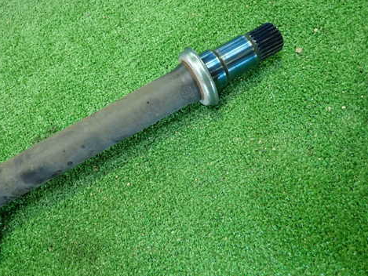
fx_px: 340
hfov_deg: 56.1
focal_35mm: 32
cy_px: 119
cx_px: 137
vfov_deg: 44.1
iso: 320
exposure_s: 1/30
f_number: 2
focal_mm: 4.5
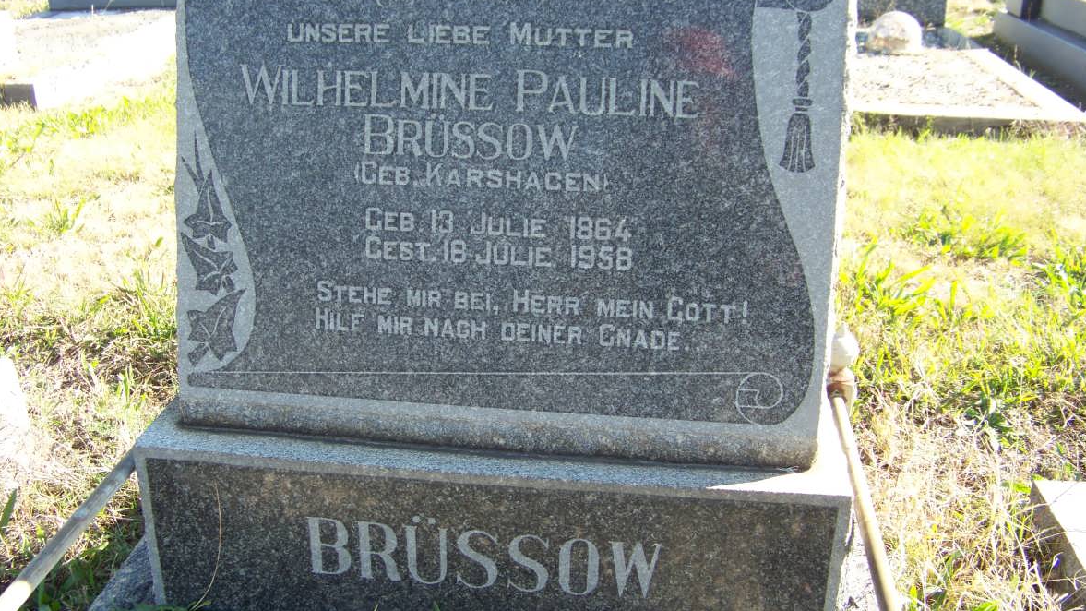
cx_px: 536
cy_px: 319
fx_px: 1152
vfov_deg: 29.7
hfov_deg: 50.5
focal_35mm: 40
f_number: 2.8
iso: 64
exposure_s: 1/160
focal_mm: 5.85
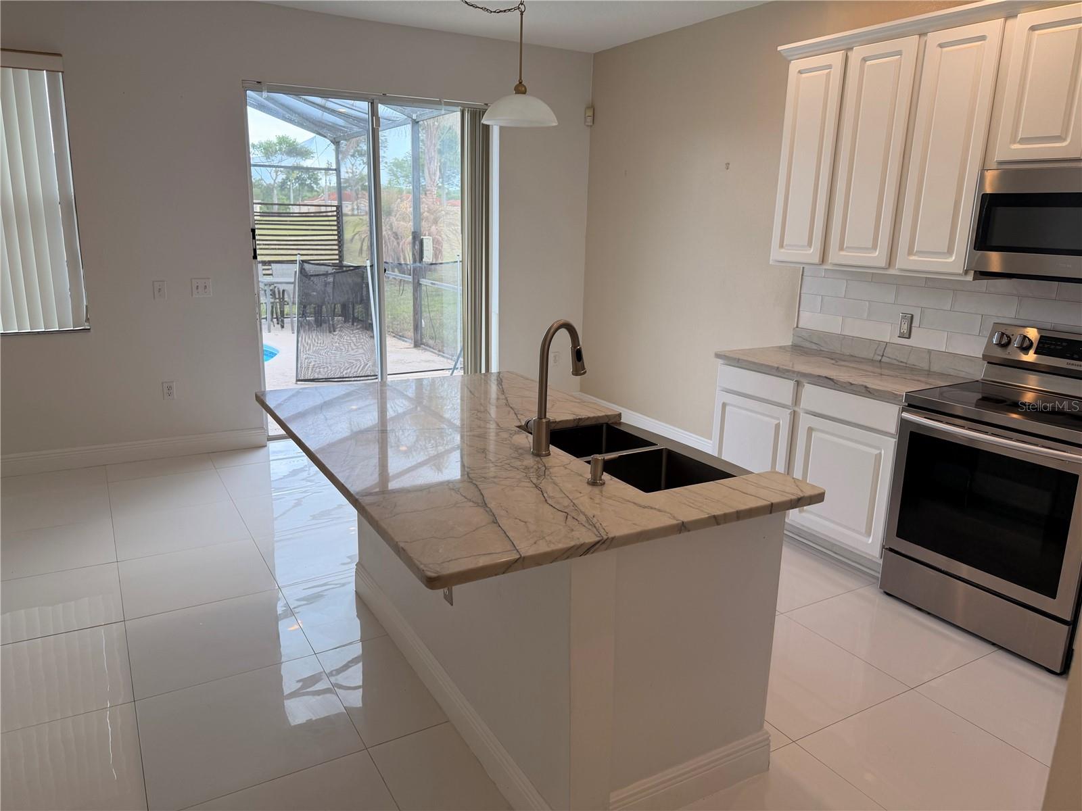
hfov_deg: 71.6
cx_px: 541
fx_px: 750
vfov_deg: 56.8
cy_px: 406
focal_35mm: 24
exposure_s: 1/125
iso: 64
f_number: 1.78
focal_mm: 6.76
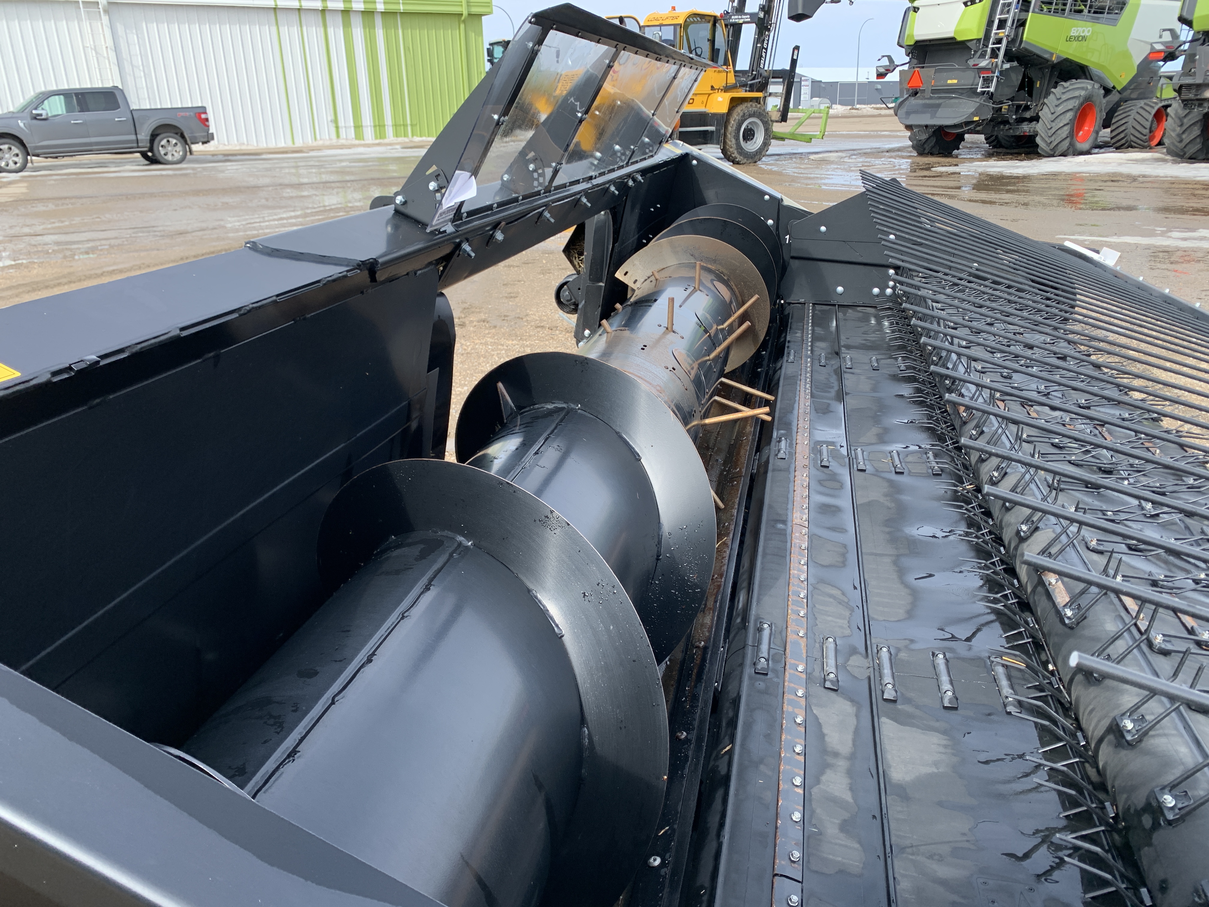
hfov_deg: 67.3
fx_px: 908
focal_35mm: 26
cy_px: 454
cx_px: 604
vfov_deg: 53.1
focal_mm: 4.25
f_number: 1.8
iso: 25
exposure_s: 1/919
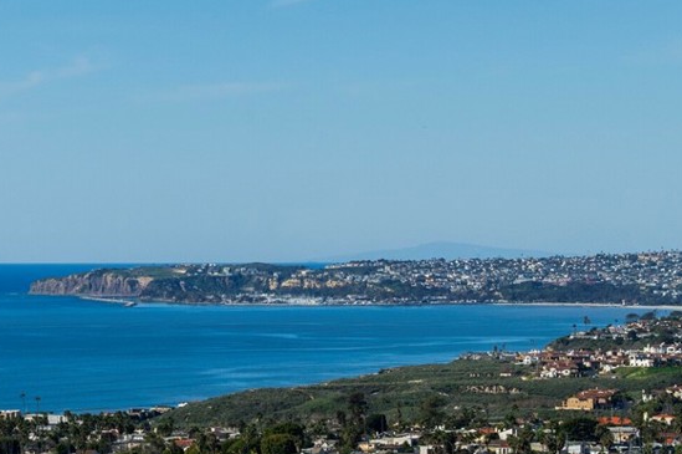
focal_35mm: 196
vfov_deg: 7.0
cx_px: 339
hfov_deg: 10.5
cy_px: 295
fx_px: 3710
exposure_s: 1/2500
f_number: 9
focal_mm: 105
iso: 1000
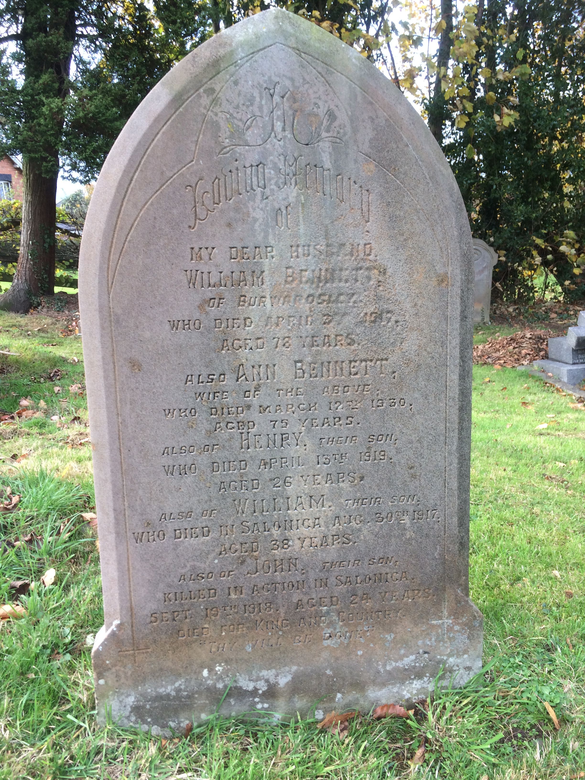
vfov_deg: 61.7
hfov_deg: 48.2
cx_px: 292
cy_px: 390
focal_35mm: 29
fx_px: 653
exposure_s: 1/166
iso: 32
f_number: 2.2
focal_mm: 4.15
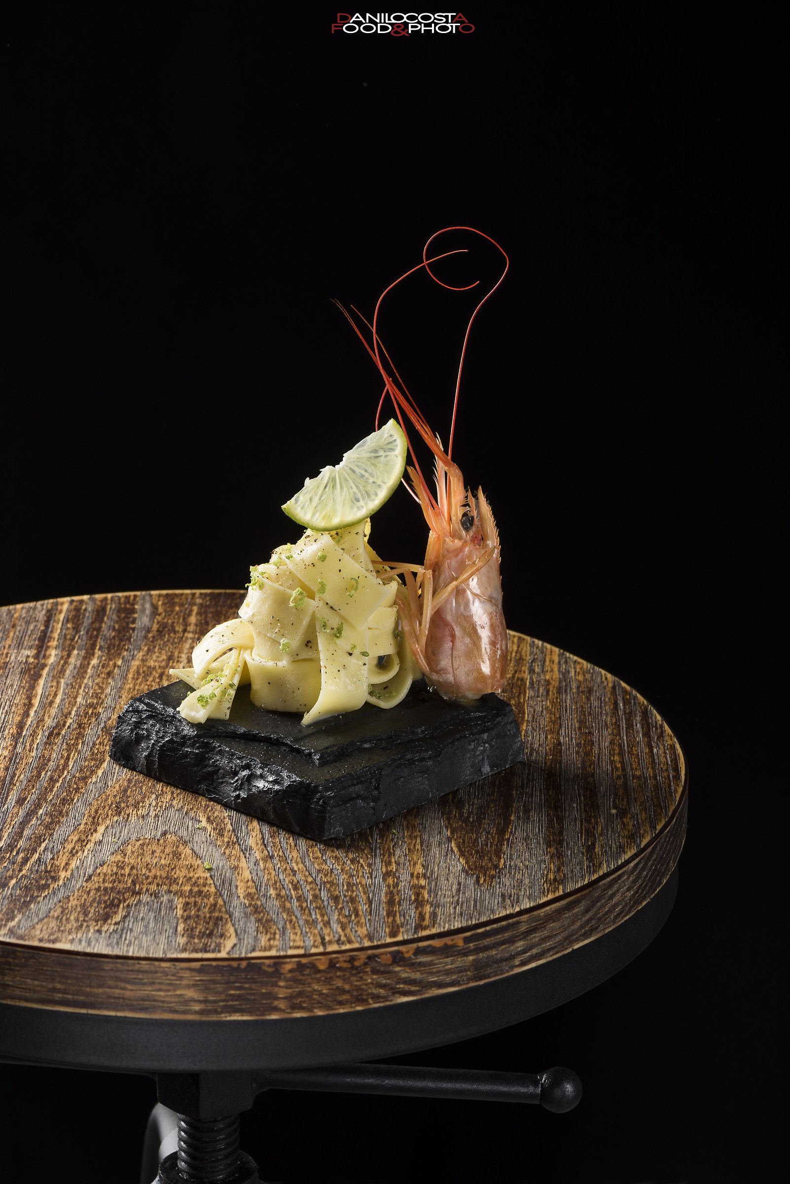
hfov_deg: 13.1
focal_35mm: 105
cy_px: 592
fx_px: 3453
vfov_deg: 19.4
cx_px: 395
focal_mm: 105
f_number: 16
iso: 100
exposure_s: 1/200
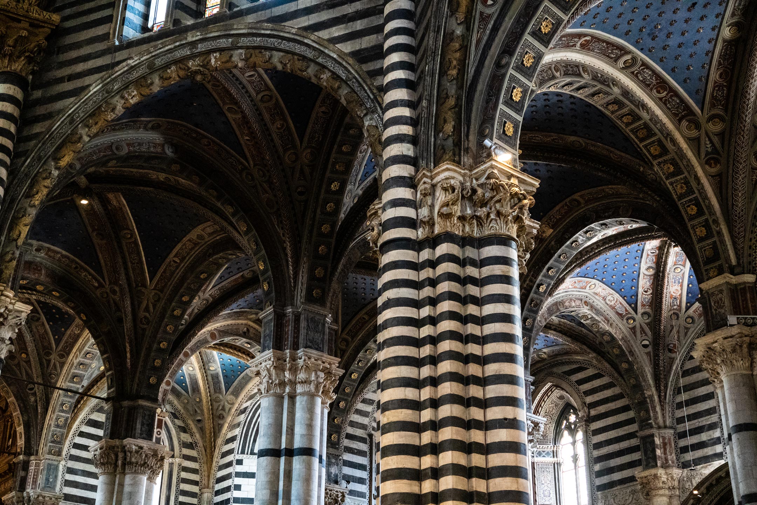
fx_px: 990
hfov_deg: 41.8
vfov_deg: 28.6
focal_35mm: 47
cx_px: 378
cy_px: 252
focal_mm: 31.4
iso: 6400
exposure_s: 1/100
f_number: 3.2
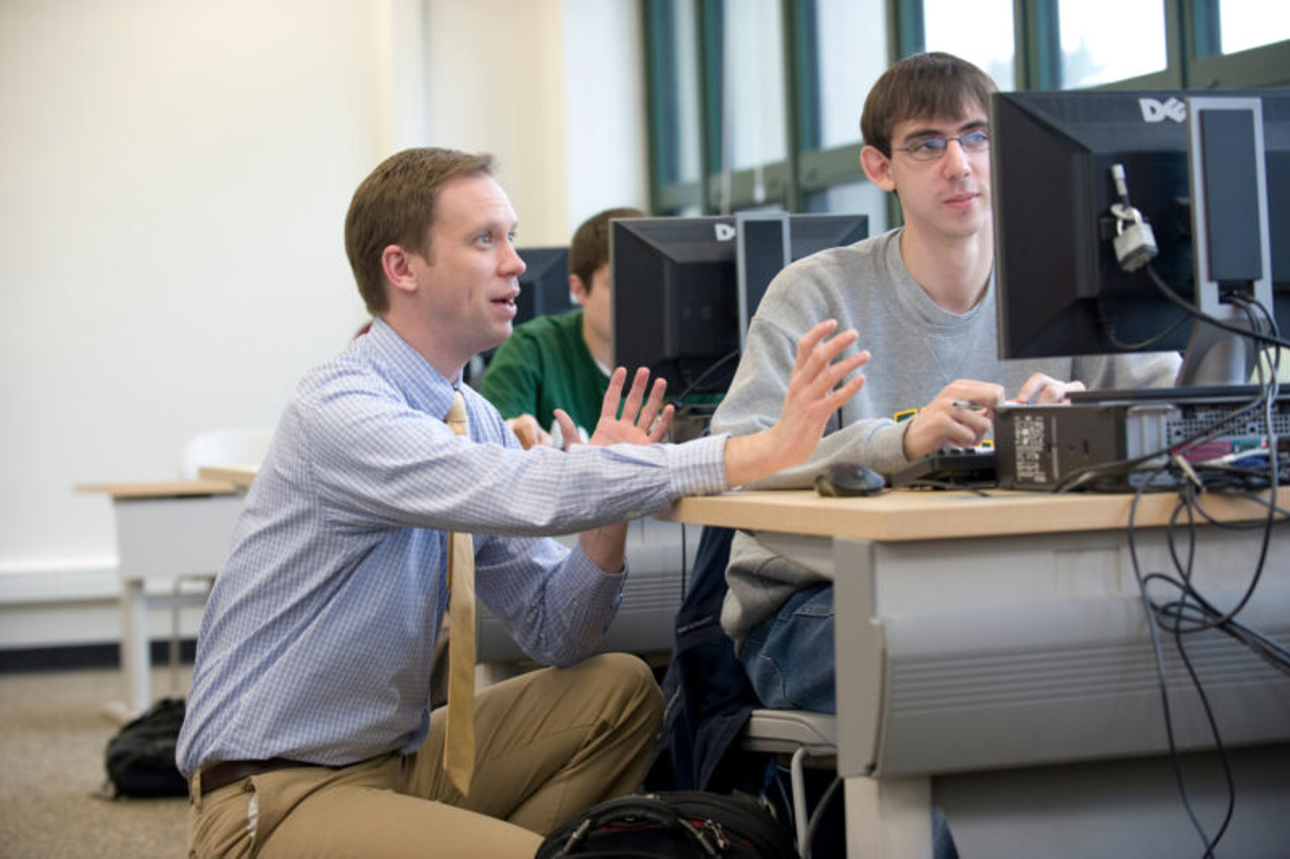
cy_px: 430
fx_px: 2938
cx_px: 645
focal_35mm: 82
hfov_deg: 24.8
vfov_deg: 16.6
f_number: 3.5
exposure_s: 1/100
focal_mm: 82
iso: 800
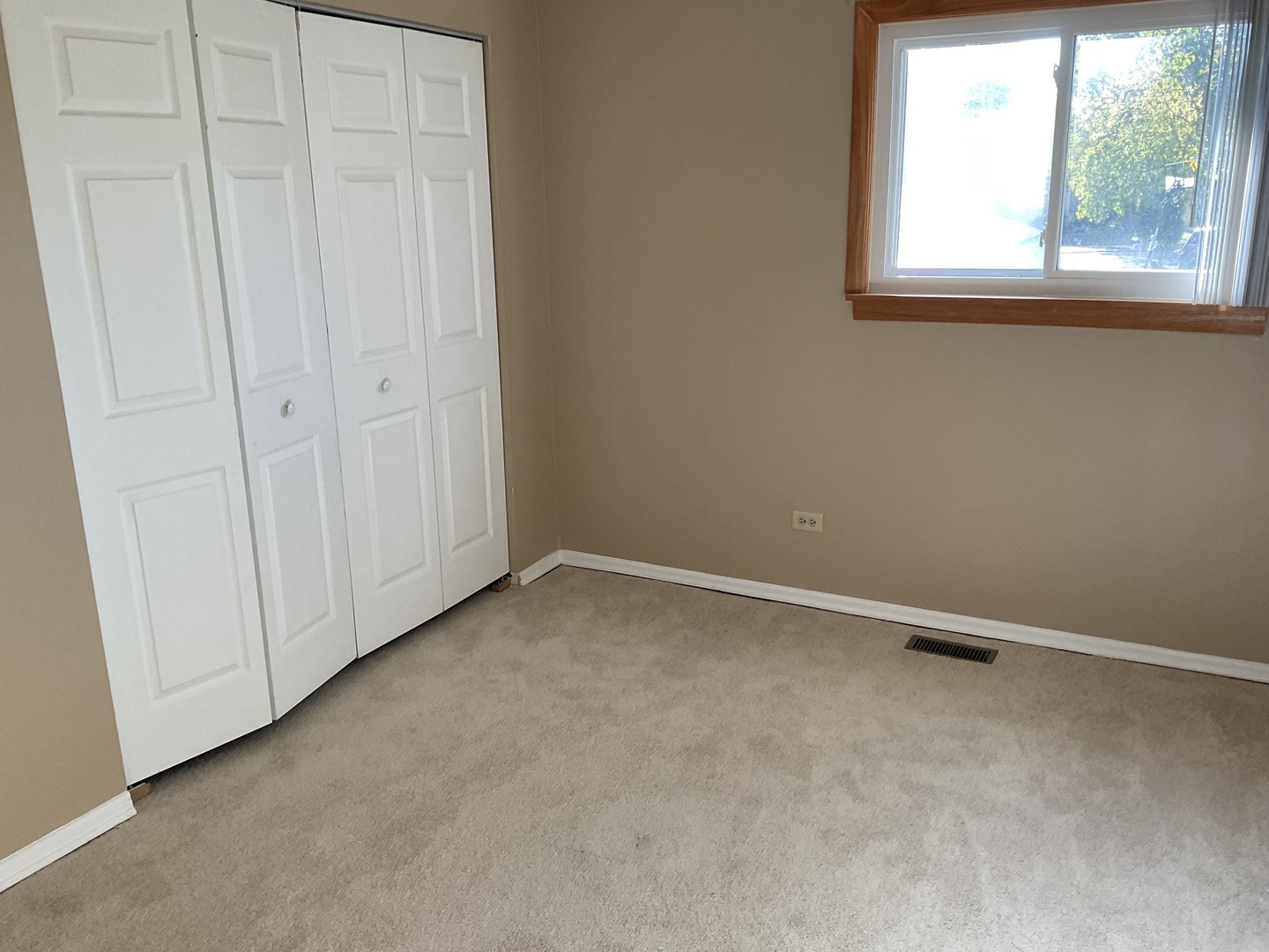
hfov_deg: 61.7
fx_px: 1063
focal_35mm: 29
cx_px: 634
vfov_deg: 48.2
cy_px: 476
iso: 64
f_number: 1.8
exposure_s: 1/122
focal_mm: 3
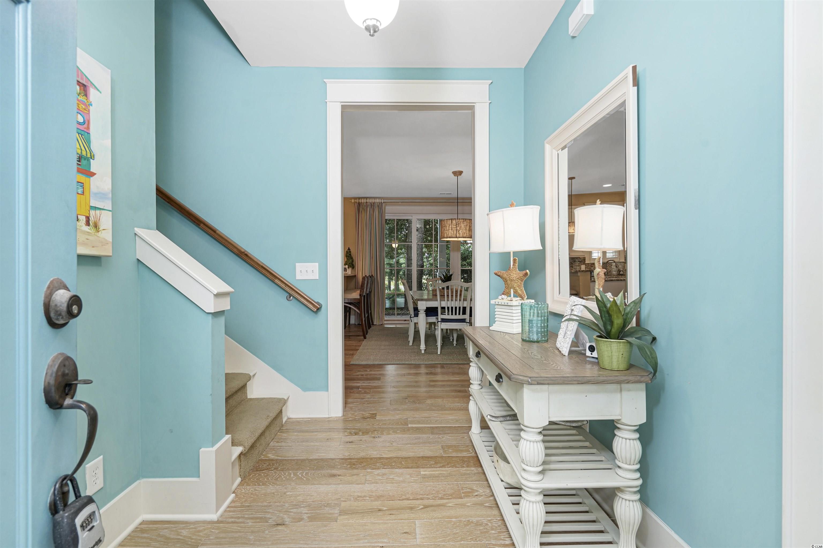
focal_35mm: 16
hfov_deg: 96.7
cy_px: 274
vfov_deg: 73.7
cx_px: 412
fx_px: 366
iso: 800
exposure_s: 1/60
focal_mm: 16
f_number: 8
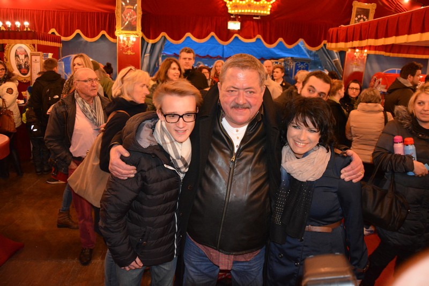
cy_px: 143
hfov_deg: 67.4
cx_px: 214
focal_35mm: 27
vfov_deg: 47.9
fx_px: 322
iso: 2800
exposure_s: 1/60
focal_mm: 18
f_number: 3.5
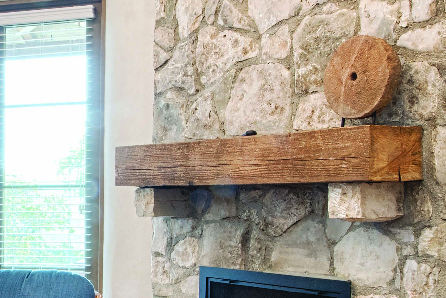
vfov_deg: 18.1
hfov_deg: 24.4
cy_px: 208
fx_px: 929
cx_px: -93
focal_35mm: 75
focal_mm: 17
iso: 200
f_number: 22
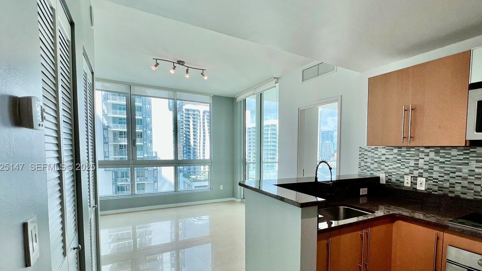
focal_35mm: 18
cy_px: 168
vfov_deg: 60.3
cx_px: 283
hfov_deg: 91.8
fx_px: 230
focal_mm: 1.57
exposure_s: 1/272
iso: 32
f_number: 1.8
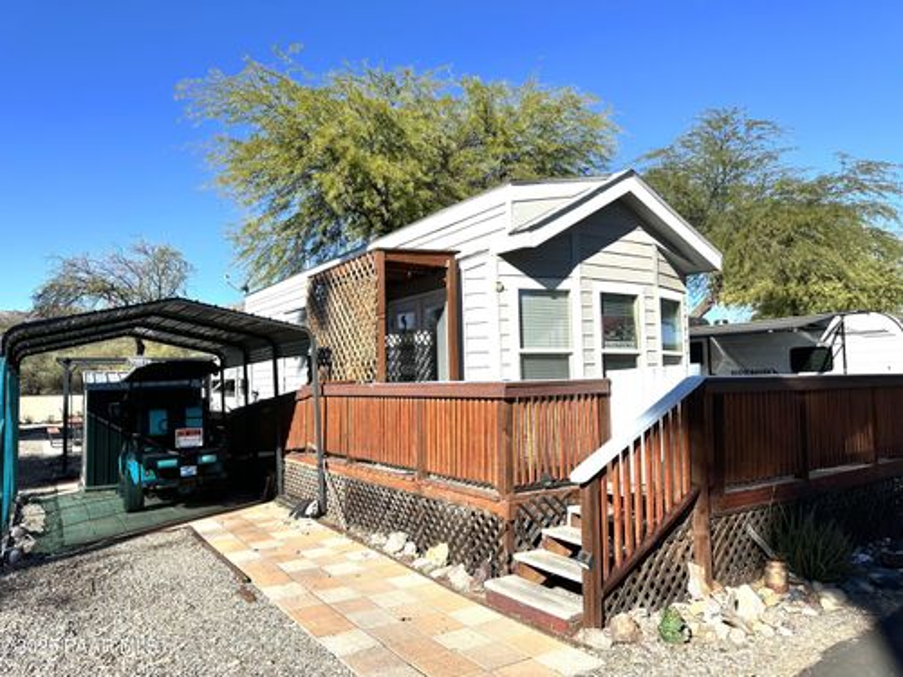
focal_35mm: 24
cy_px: 338
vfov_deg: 56.8
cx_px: 452
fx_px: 626
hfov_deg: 71.6
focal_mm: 6.86
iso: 80
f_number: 1.78
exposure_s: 1/4762
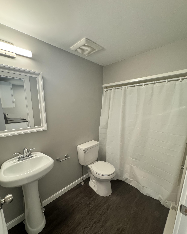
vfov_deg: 96.5
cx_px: 91
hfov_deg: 84.0
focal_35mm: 15
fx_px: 104
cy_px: 128
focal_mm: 2.22
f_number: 2.2
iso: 400
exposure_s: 1/60
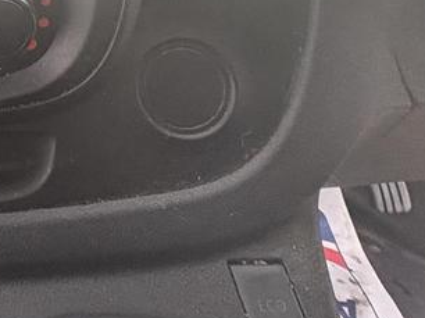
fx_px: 503
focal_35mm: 41
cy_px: -85
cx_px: -132
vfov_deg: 29.1
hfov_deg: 33.2
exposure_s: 1/99
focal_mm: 2.22
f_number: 2.2
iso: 125
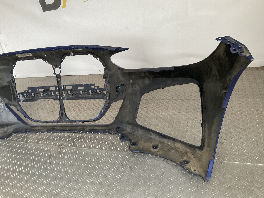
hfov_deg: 61.7
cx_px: 132
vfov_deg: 48.2
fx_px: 221
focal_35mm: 29
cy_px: 99
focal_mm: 3
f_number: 1.8
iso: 125
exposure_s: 1/50
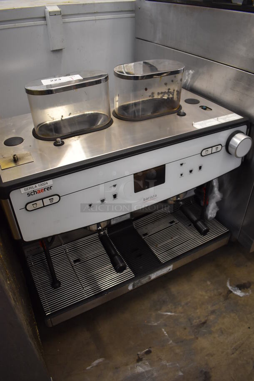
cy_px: 190
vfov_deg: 67.3
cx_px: 127
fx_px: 285
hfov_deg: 48.0
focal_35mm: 27
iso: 800
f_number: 3.5
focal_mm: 18
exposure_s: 1/125
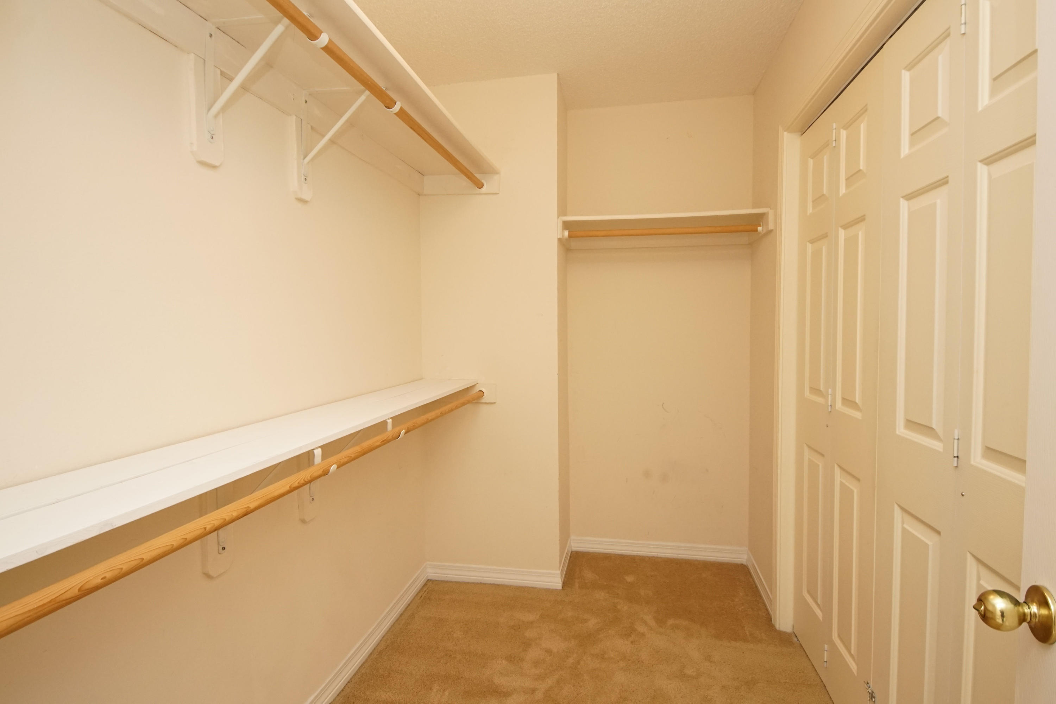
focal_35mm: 18
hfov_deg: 90.0
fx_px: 528
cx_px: 528
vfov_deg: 67.4
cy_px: 352
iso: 1600
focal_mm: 12
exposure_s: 1/80
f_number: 4.5
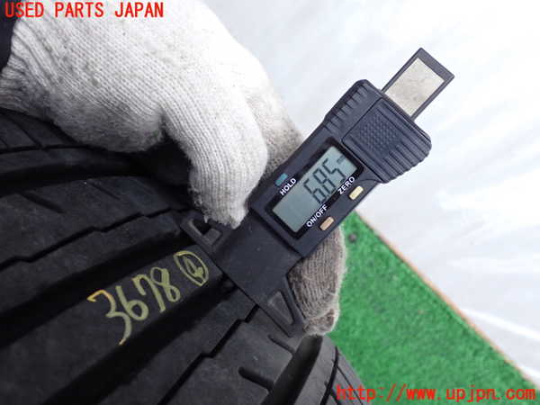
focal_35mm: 41
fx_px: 640
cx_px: 270
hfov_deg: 45.8
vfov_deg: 35.1
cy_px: 202
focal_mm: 7.31
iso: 250
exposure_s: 1/125
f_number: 2.8
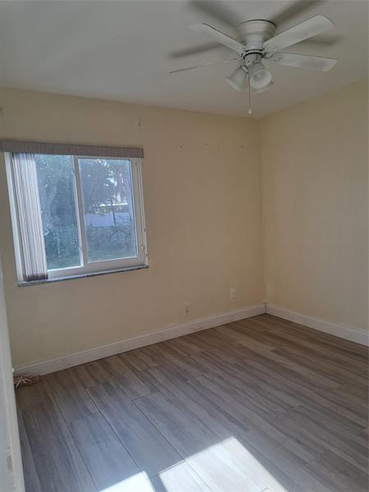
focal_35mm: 24
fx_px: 341
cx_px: 184
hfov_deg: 56.8
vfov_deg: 71.6
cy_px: 246
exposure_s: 1/120
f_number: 1.8
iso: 50
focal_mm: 5.23
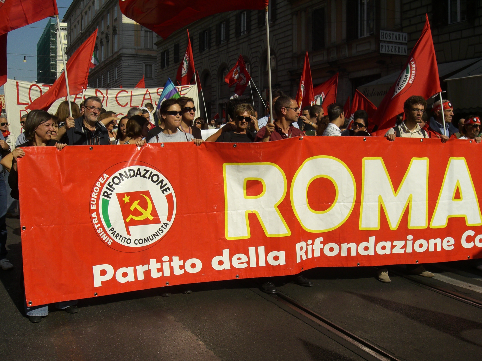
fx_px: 529
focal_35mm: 38
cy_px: 180
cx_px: 241
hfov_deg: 49.0
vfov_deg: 37.7
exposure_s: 1/1250
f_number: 4.4
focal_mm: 6.3
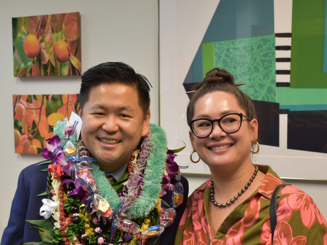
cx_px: 163
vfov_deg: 22.1
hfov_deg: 29.4
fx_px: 623
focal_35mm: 66
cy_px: 175
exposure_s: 1/30
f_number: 4.2
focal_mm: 28
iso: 500
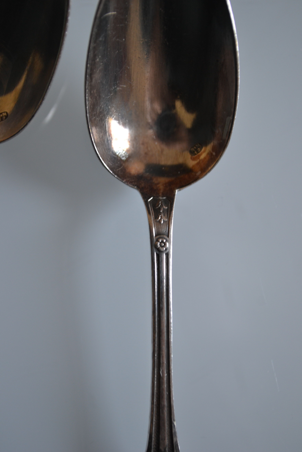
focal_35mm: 69
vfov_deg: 29.2
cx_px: 151
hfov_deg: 19.7
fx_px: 868
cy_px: 226
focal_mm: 46
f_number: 5.3
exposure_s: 1/30
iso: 400
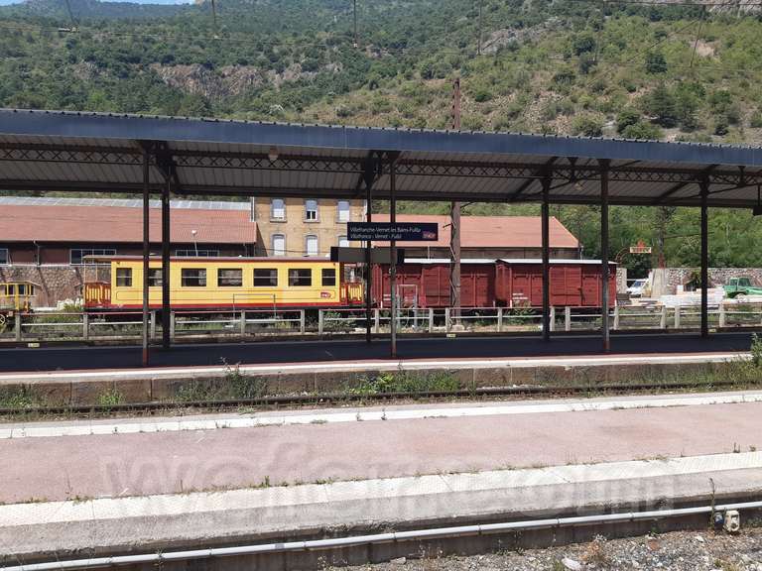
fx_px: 572
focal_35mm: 26
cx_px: 381
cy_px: 286
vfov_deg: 53.1
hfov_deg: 67.3
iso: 40
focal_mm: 3.92
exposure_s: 1/1481
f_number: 1.7
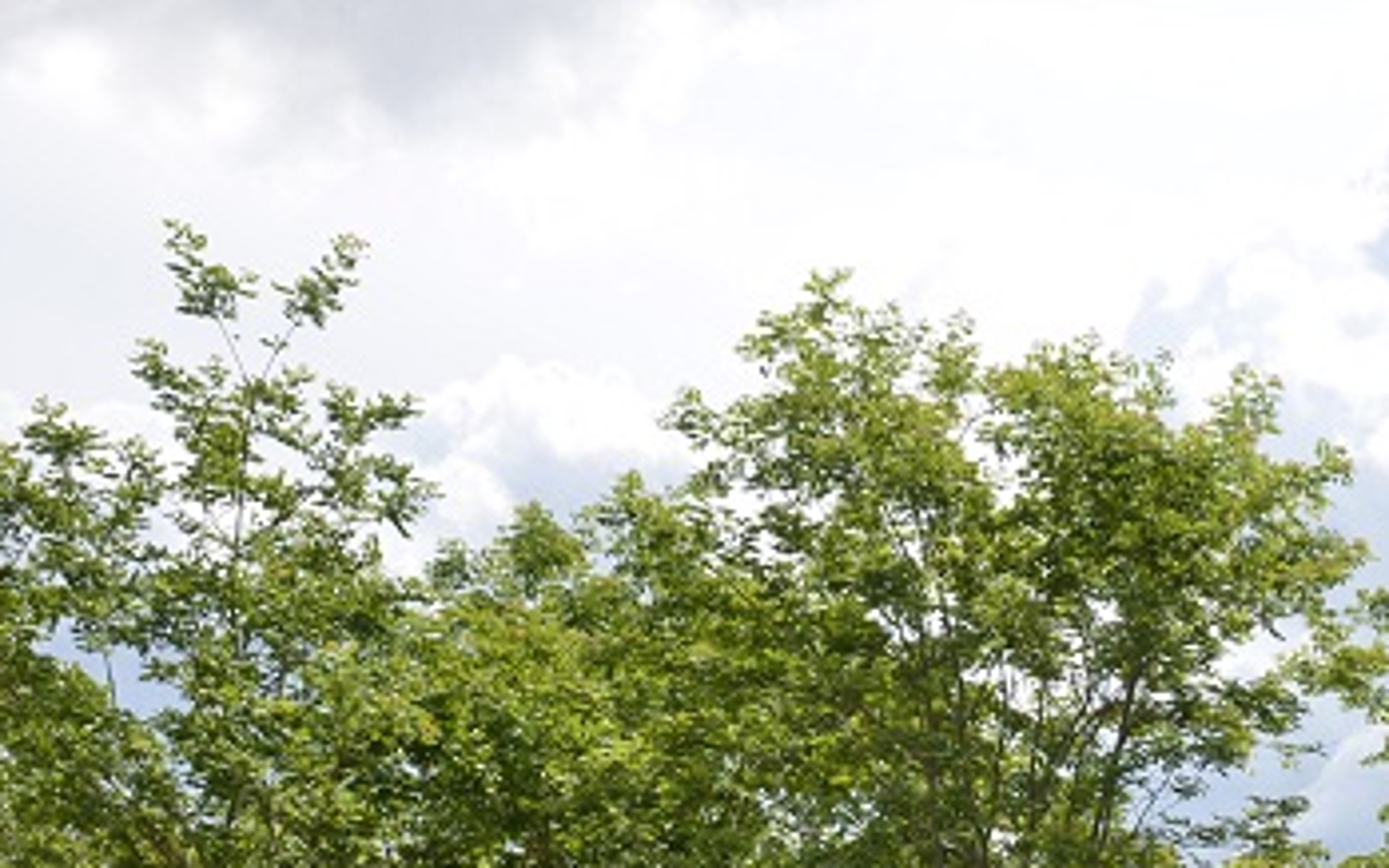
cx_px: 1425
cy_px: 1127
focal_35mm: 63
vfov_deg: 19.1
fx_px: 2384
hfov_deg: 30.0
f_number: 7.1
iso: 100
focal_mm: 16
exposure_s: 1/250
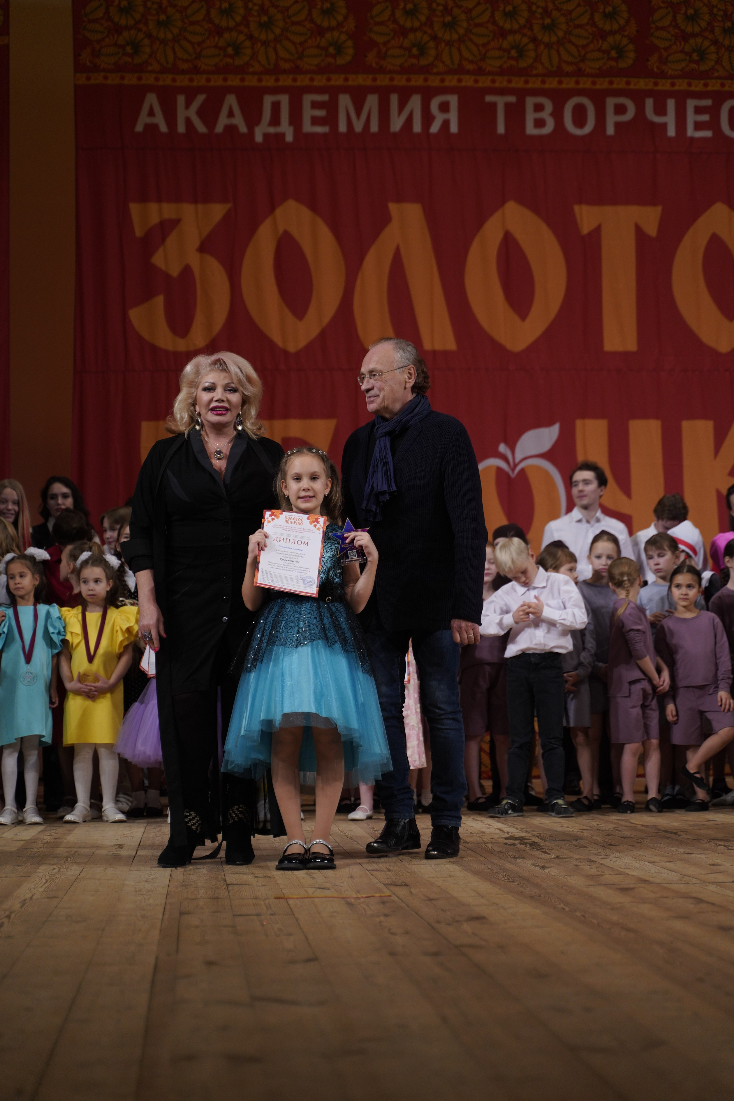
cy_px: 547
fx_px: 1927
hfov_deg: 21.6
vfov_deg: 31.9
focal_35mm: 63
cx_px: 370
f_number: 2.8
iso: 800
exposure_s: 1/400
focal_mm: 62
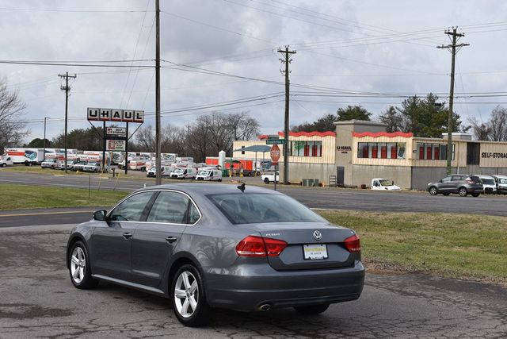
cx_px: 254
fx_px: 761
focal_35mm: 54
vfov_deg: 25.1
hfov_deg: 36.9
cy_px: 170
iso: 100
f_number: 8
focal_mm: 36
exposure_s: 1/250
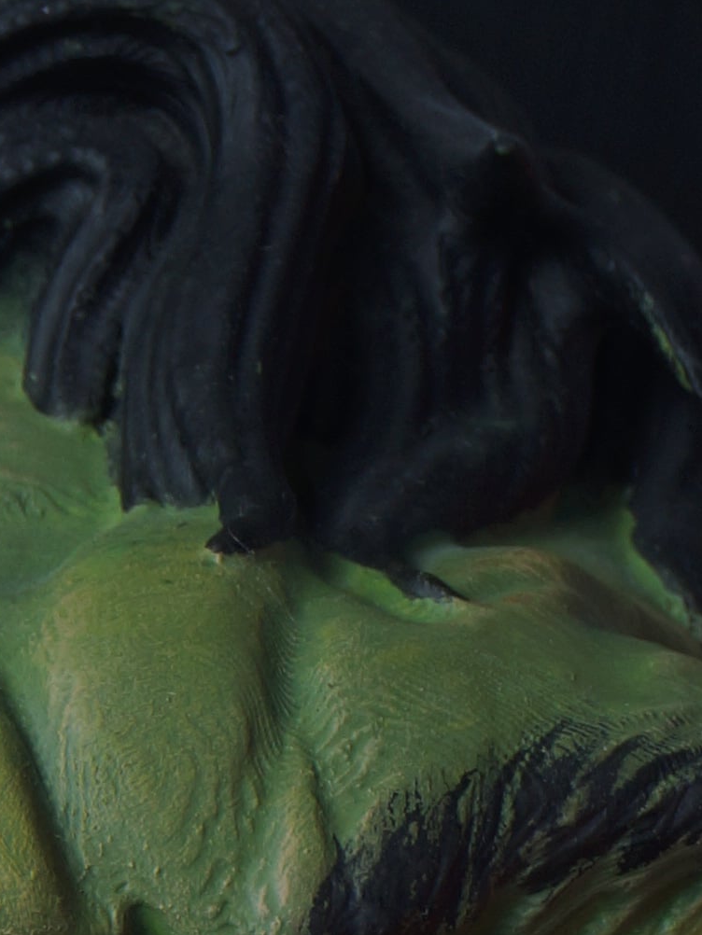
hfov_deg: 3.4
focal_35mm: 432
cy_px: 2112
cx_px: -289
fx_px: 11666
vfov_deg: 4.5
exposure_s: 1/2.5
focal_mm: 55
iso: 100
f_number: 10
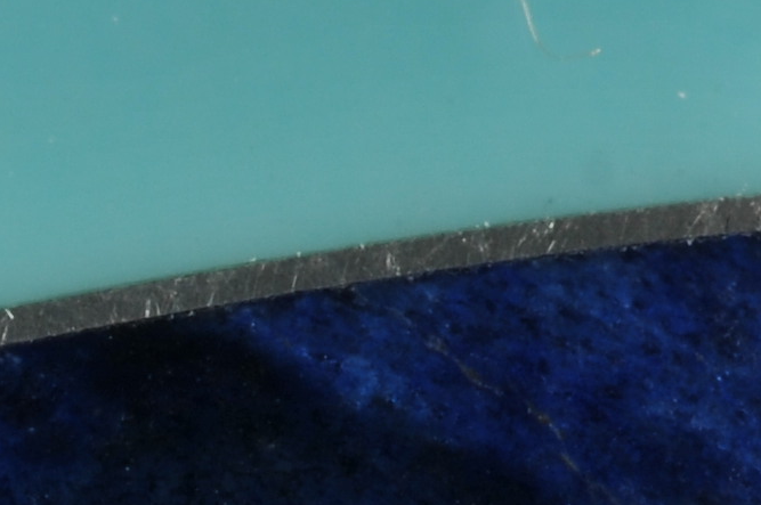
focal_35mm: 579
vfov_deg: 2.4
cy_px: 1238
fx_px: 12224
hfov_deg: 3.5
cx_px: -570
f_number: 18
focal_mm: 60
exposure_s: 1/250
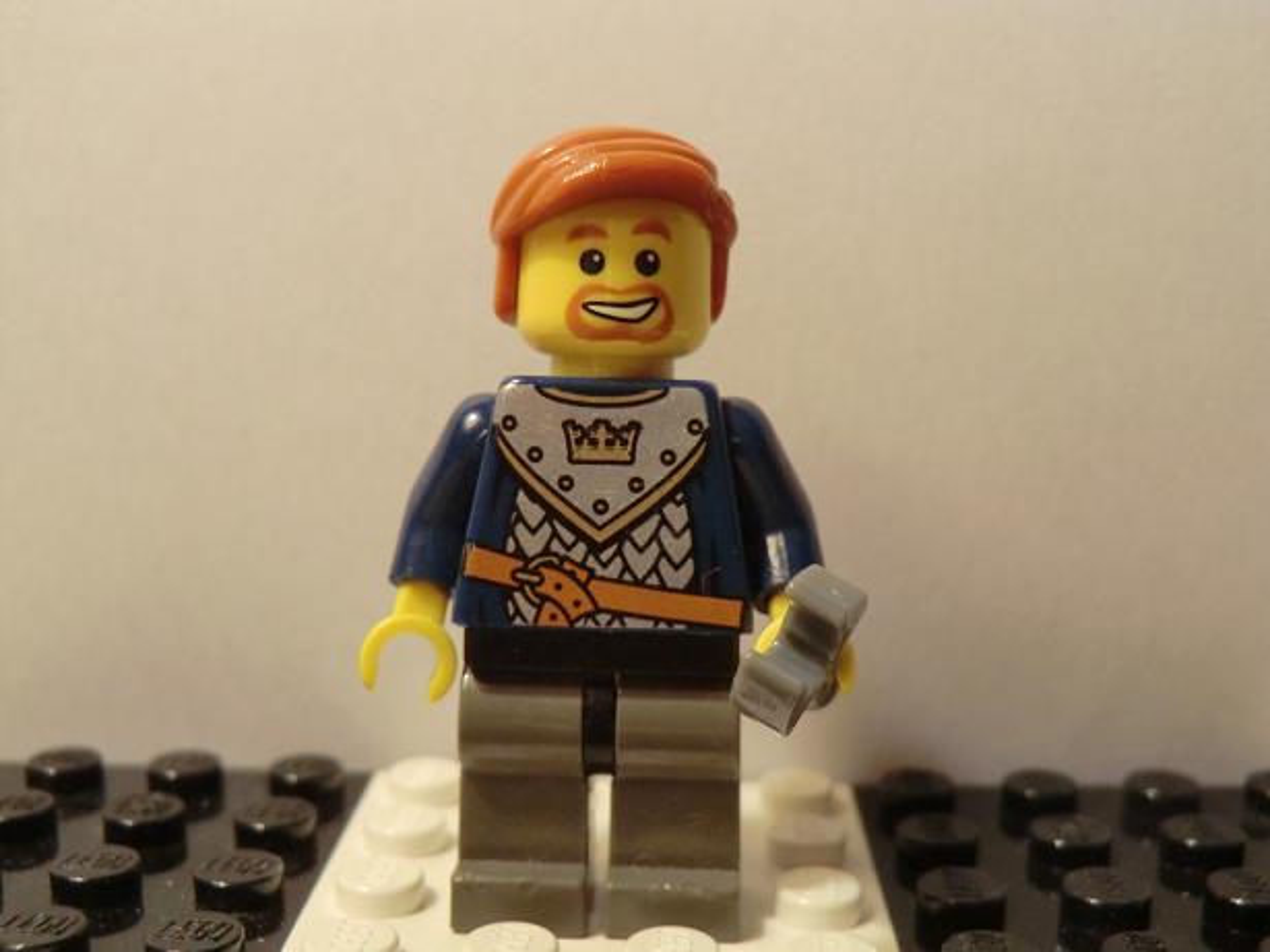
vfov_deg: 35.9
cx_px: 635
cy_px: 476
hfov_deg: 46.8
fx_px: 1467
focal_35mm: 40
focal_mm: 7.1
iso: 320
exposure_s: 1/60
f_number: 3.8
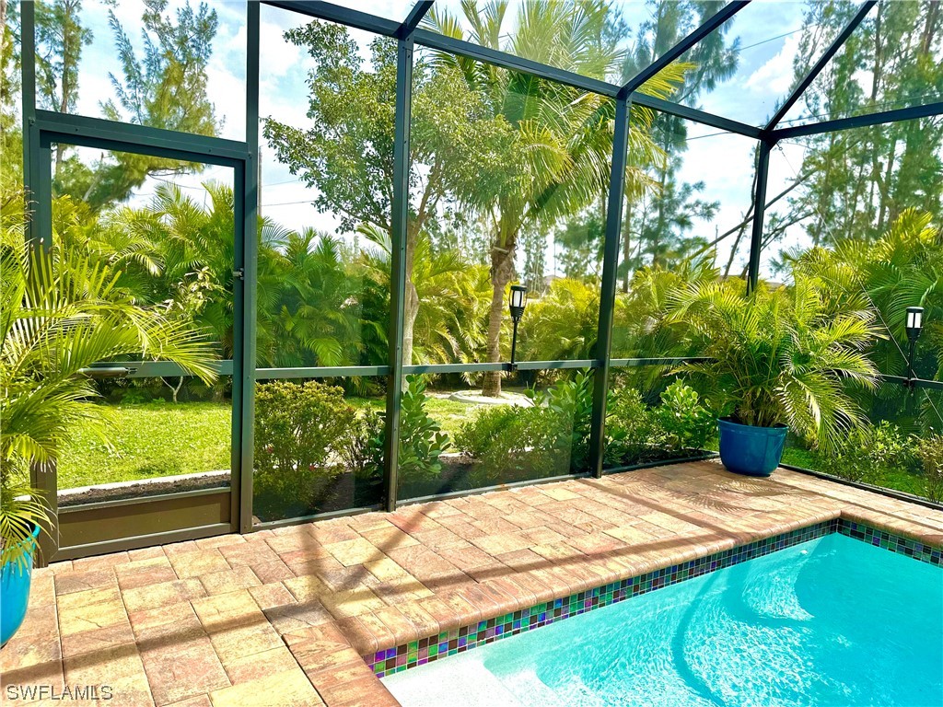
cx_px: 472
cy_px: 354
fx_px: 654
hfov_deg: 71.6
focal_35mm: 24
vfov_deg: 56.8
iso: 80
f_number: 1.78
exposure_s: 1/1812
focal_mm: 6.86
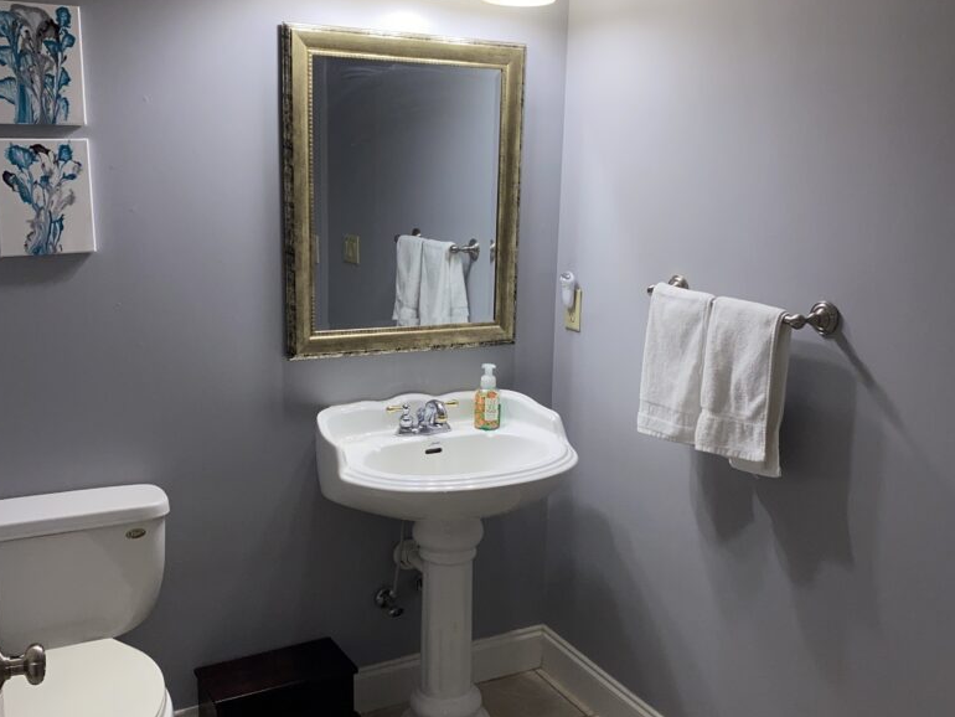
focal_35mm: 27
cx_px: 480
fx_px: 745
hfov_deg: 65.3
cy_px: 357
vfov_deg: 51.4
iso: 32
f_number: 1.8
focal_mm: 4.25
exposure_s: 1/38
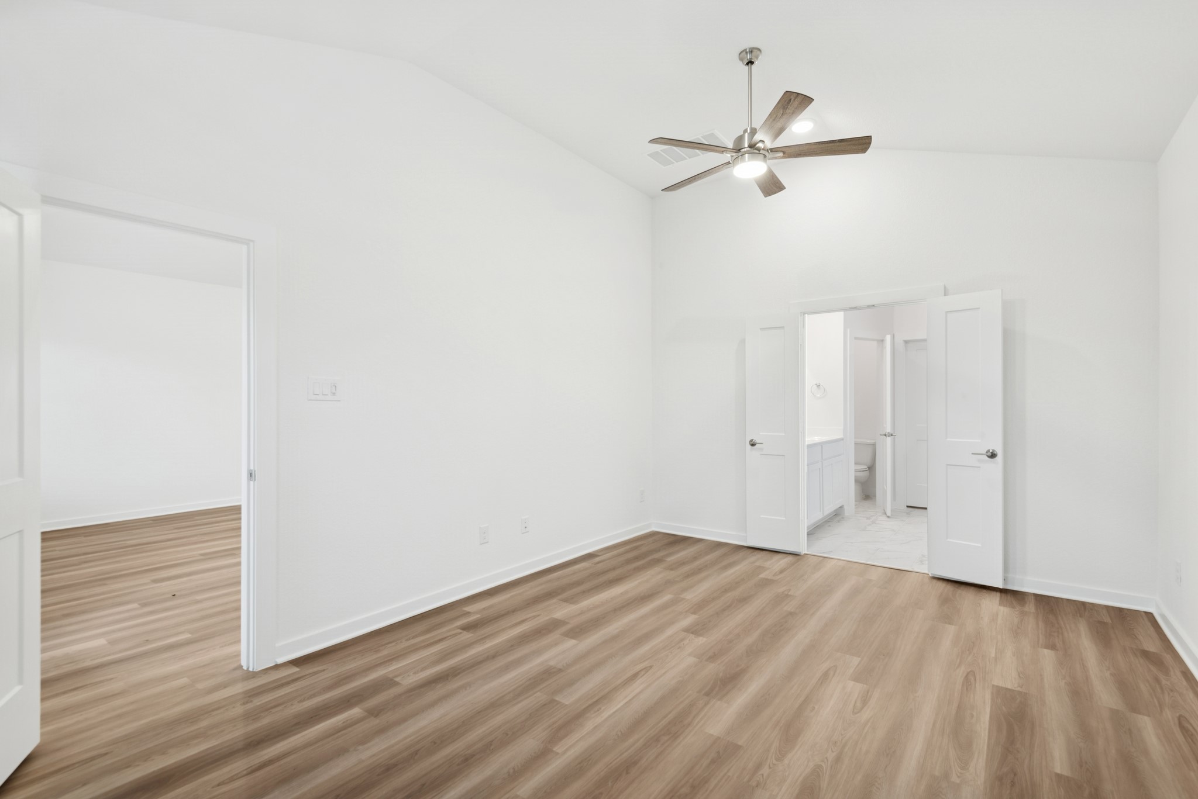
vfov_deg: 73.8
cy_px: 400
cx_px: 599
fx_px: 533
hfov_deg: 96.7
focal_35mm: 16
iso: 160
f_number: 9
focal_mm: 16
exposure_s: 1/2.5
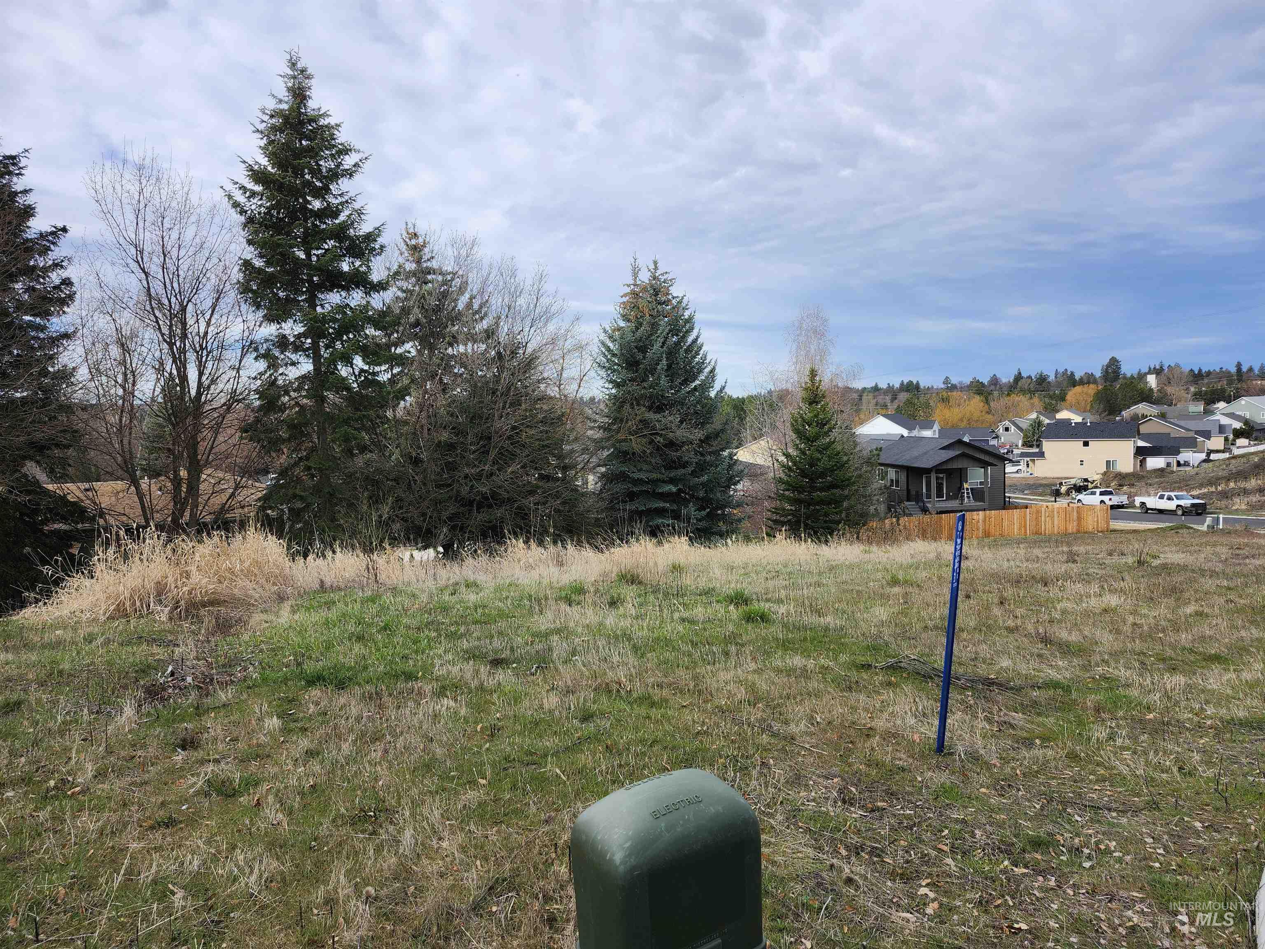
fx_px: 841
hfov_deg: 73.9
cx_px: 632
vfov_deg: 58.9
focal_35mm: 23
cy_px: 474
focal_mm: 5.54
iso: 25
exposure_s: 1/955
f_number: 1.8
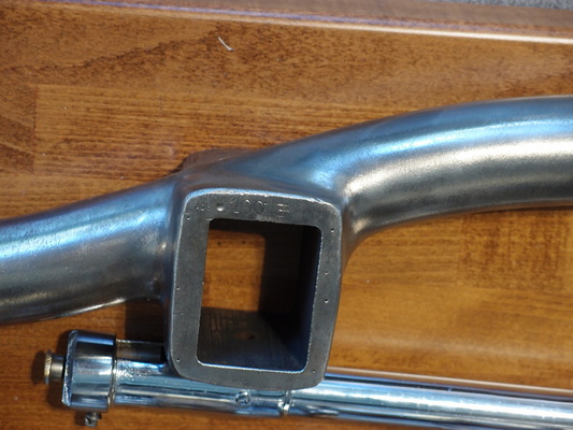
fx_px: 1854
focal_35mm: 112
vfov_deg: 13.2
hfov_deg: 17.6
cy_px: 215
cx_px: 286
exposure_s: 1/15
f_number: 2.5
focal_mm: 24
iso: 200
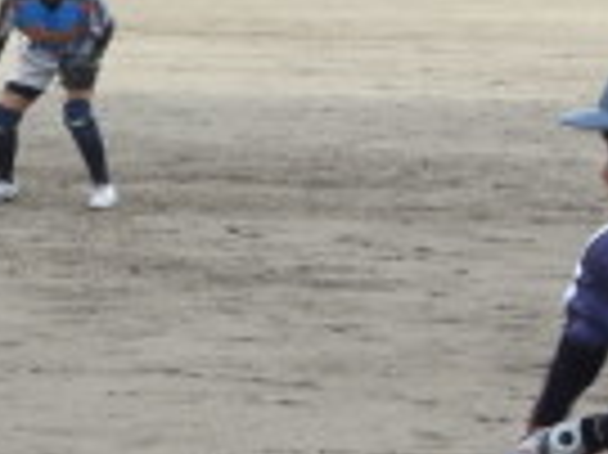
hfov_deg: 5.2
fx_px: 6651
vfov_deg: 3.9
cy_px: 355
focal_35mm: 379
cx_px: -18
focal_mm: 15.2
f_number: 4.5
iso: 100
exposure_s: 1/250
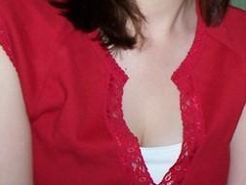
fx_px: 668
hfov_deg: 19.7
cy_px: -14
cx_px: 288
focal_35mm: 94
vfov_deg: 15.4
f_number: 2.8
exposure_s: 1/60
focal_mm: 5.6
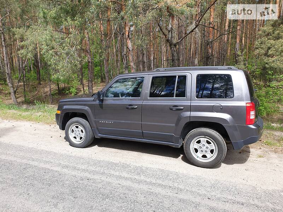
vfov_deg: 53.1
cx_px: 142
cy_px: 106
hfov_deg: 67.3
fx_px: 213
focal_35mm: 26
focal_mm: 4.3
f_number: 2.4
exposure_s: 1/447
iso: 50
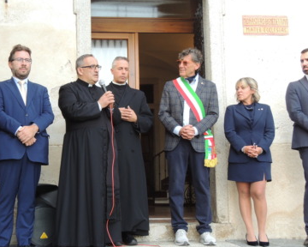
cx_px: 93
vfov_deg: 29.1
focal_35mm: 52
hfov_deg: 35.5
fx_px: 474
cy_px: 139
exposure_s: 1/80
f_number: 3.1
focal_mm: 5.3
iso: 100
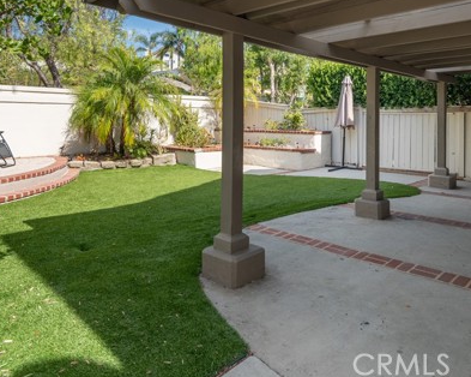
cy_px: 125
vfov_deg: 53.8
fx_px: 362
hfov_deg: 66.0
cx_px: 252
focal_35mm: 26
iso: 250
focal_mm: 17
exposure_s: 1/3200
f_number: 7.1
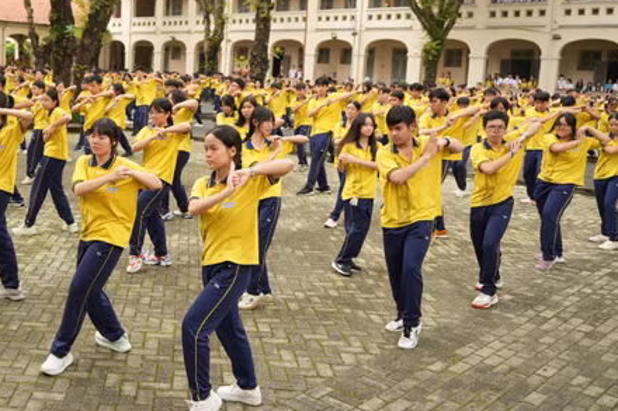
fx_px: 721
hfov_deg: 45.1
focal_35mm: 42
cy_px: 157
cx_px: 166
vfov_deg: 31.7
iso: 500
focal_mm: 28
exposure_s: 1/500
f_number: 3.5
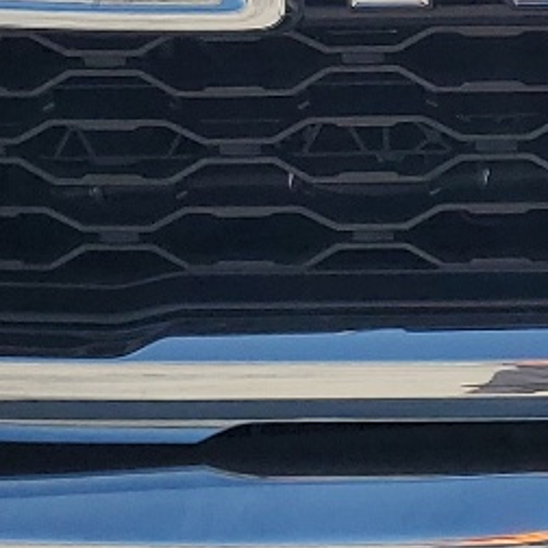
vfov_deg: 11.6
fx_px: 2615
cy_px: -174
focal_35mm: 146
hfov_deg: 11.7
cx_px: 644
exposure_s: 1/5000
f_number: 1.5
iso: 50
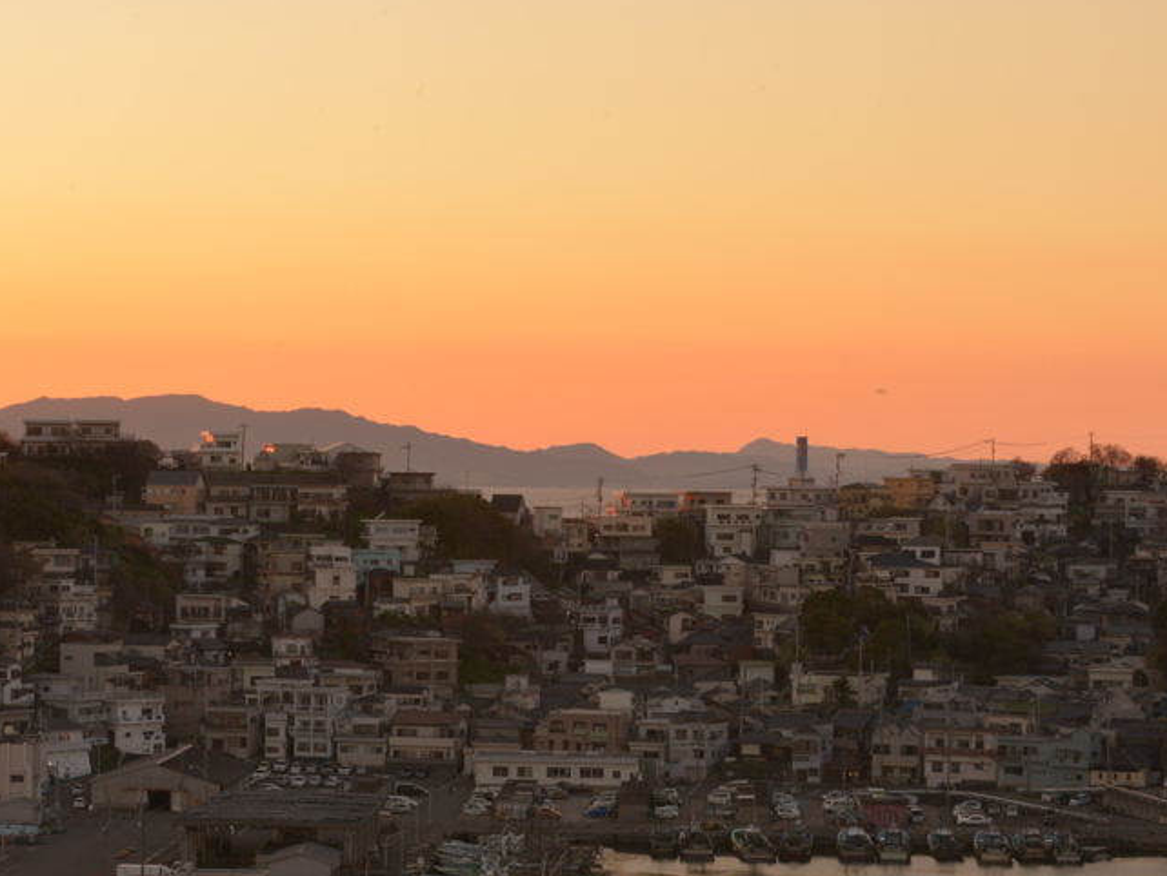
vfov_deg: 12.9
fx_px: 3878
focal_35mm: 115
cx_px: 489
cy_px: 452
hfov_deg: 17.1
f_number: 16
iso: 320
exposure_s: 1/6
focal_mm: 75
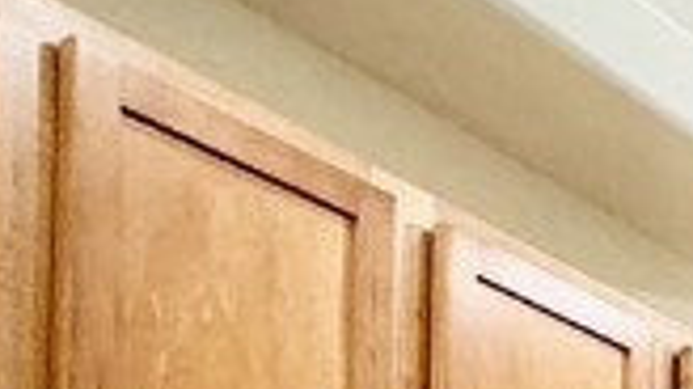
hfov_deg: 15.3
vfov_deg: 10.8
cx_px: 1568
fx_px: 1745
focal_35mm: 95
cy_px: 926
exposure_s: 1/120
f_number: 2.2
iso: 320
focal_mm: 2.22
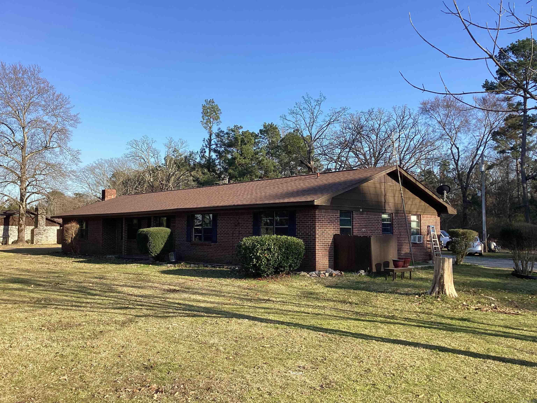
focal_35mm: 31
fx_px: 481
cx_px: 268
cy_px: 202
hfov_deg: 58.4
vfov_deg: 45.4
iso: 25
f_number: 2.4
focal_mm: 3.3
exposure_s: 1/668
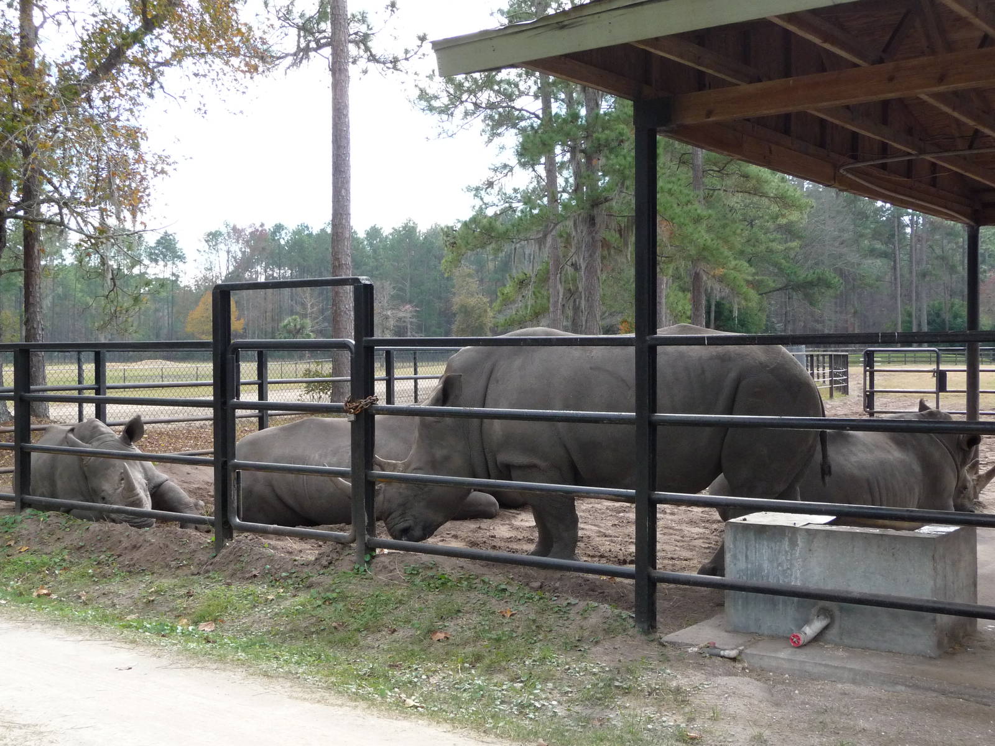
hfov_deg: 42.1
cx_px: 498
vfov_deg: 32.2
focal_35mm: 45
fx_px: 1293
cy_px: 373
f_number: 4.1
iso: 250
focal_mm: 7.6
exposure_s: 1/500
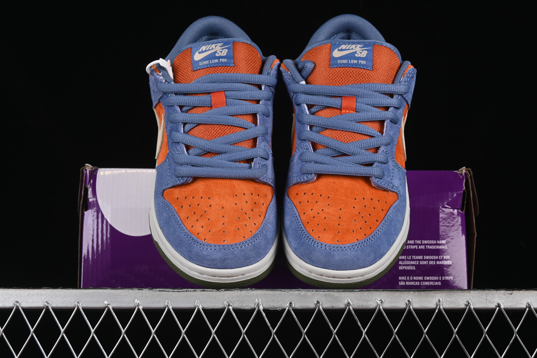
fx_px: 1119
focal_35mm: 75
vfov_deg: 18.2
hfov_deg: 27.0
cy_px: 179
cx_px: 268
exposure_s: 1/80
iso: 160
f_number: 8
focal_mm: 50
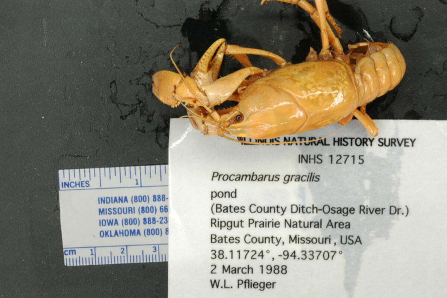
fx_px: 1117
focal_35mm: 90
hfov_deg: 22.6
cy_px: 149
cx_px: 224
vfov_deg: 15.2
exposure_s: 1/1.6
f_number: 29
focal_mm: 60
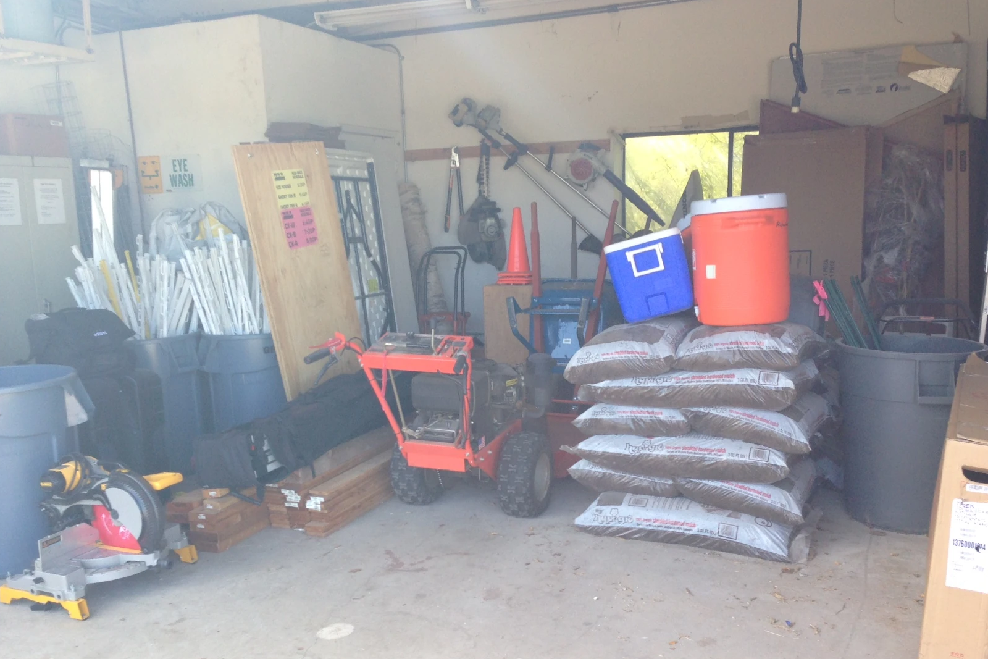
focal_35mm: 35
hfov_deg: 54.4
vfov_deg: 37.8
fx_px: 961
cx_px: 500
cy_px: 358
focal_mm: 4.12
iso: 50
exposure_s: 1/137
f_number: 2.4
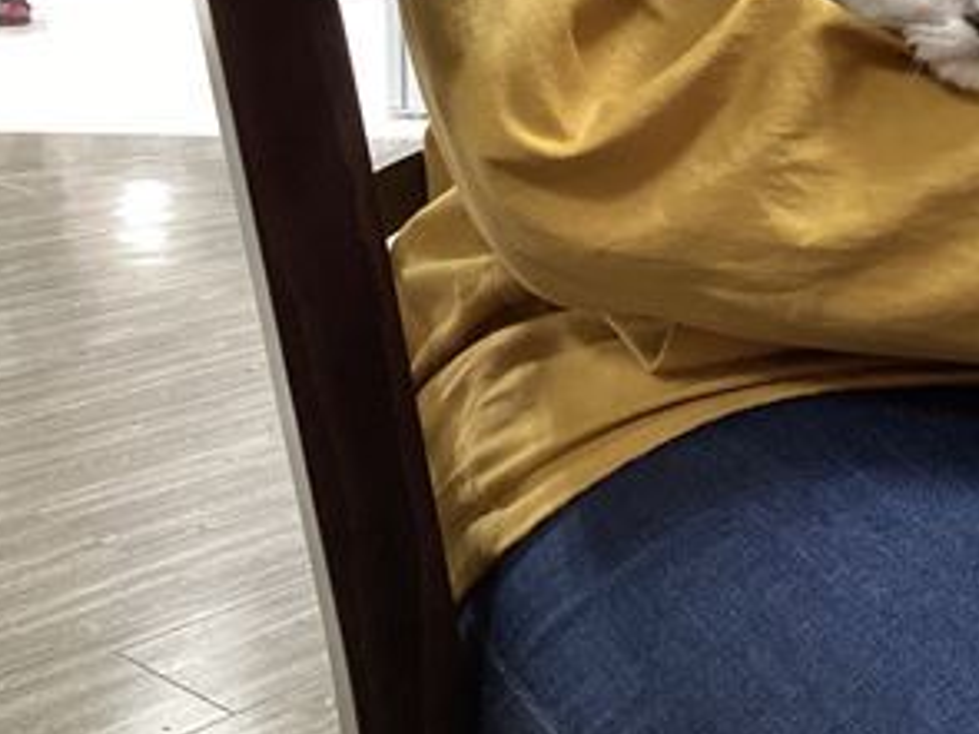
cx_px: 969
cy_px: 166
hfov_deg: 28.9
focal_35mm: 63
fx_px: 1781
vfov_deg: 23.0
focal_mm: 3.3
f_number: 2.4
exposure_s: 1/60
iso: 250
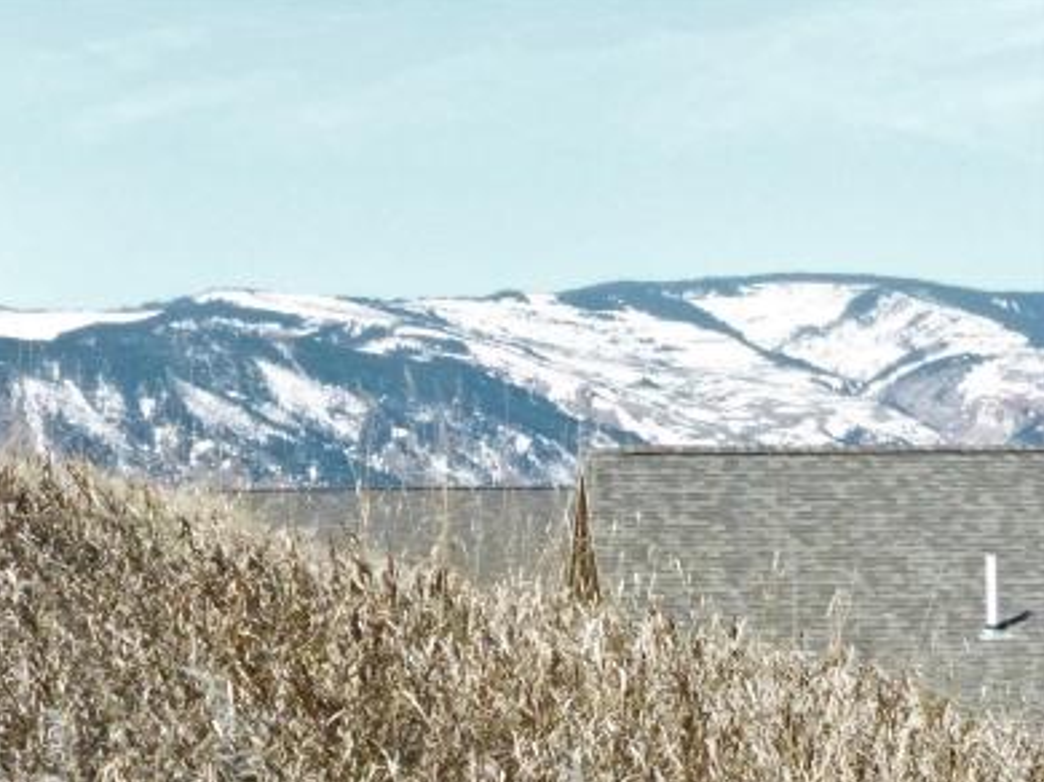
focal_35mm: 156
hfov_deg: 12.7
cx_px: 511
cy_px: 396
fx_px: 4702
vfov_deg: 9.5
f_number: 8
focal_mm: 27.4
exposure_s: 1/4000
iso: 3200
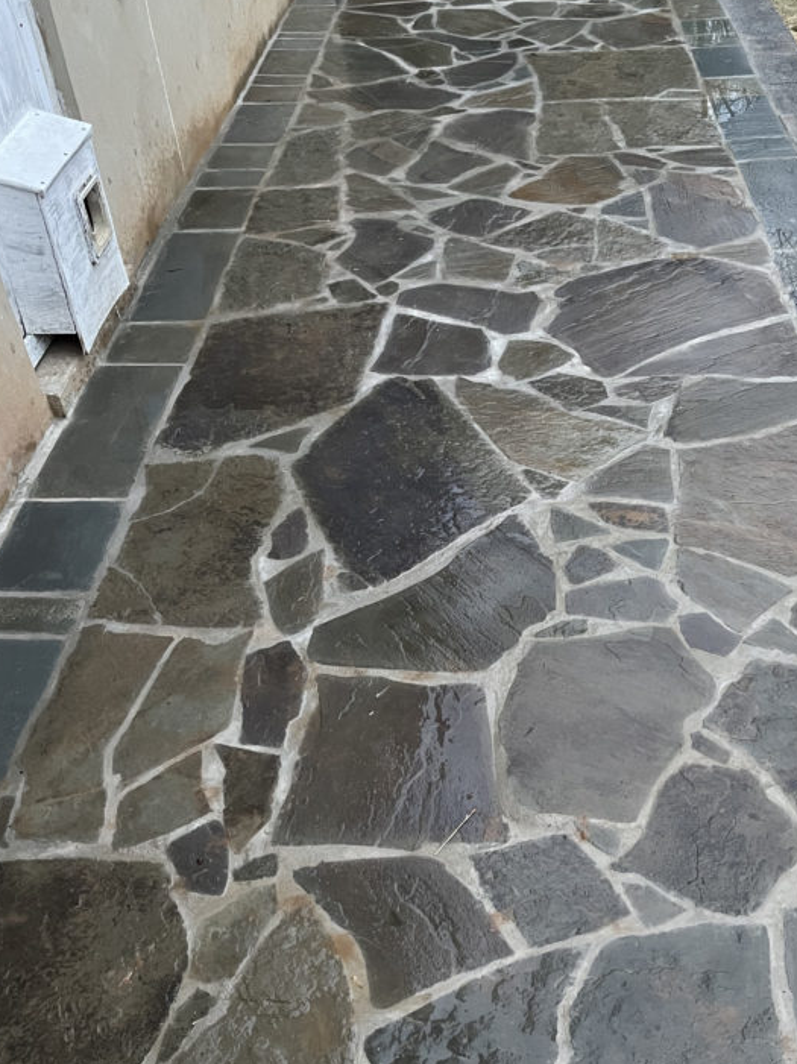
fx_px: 1168
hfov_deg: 37.4
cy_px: 549
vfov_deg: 49.0
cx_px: 513
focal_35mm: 38
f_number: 1.6
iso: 640
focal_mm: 5.1
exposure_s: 1/30
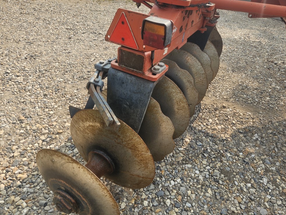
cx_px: 149
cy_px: 109
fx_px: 198
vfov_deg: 56.8
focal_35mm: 24
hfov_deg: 71.6
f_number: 1.8
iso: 25
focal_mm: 5.4
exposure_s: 1/470
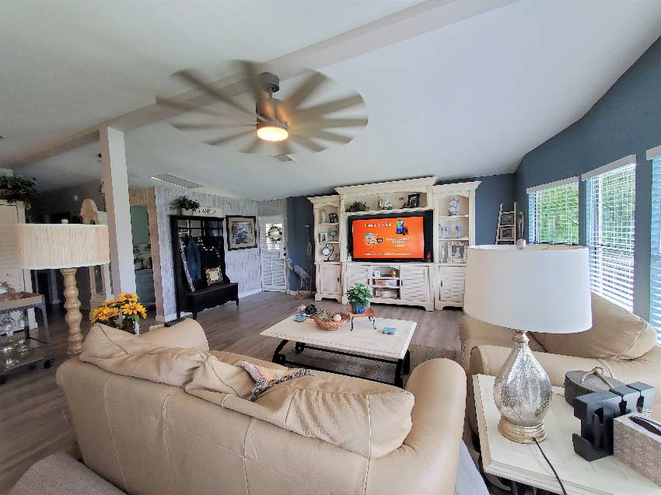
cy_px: 248
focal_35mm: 13
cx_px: 330
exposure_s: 1/59
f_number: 2.2
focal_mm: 1.8
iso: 100
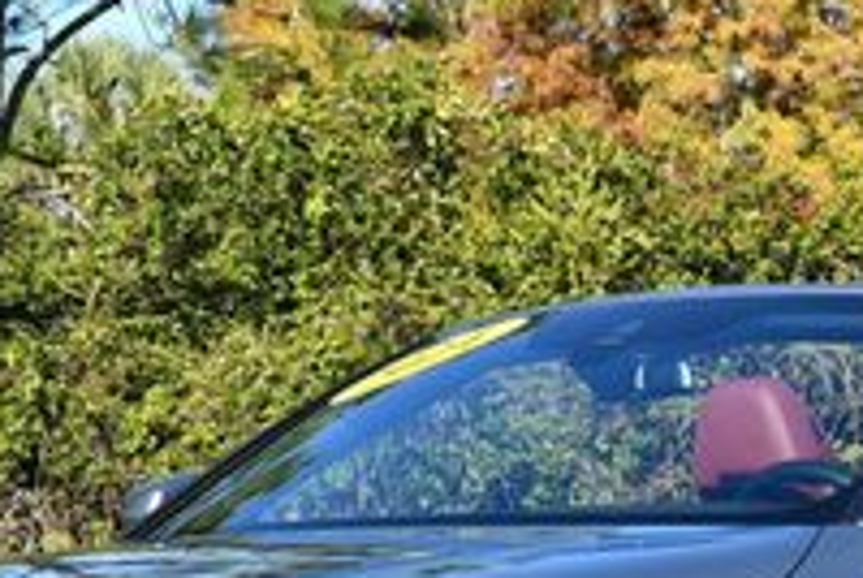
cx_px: 574
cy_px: 552
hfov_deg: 10.4
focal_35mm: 198
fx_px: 4753
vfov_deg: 6.9
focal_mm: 31
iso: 125
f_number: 8
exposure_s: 1/250
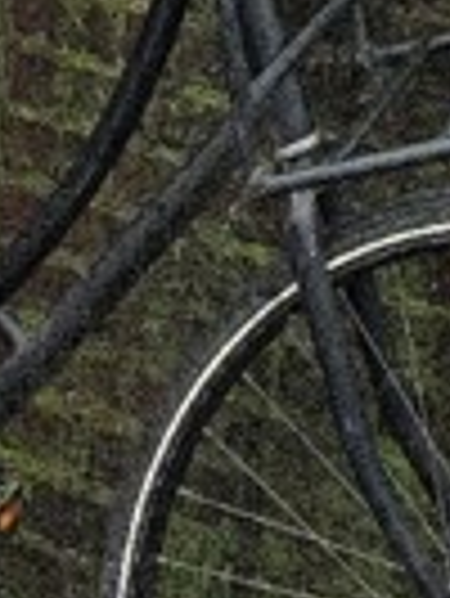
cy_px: -1016
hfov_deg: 10.0
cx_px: 806
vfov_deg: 10.9
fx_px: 2440
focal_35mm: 141
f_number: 1.7
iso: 50
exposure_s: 1/608
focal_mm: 4.2
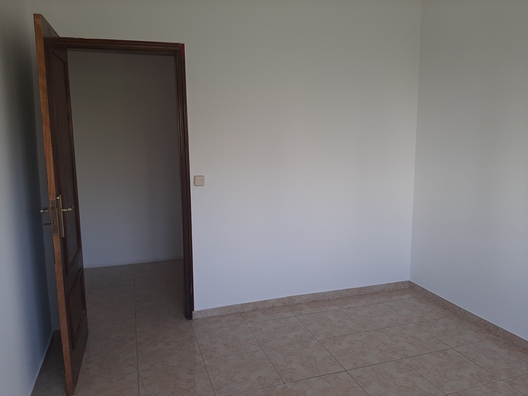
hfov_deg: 65.3
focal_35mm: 27
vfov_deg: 51.4
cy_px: 198
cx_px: 264
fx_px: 412
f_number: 1.7
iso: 40
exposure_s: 1/117
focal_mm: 3.93
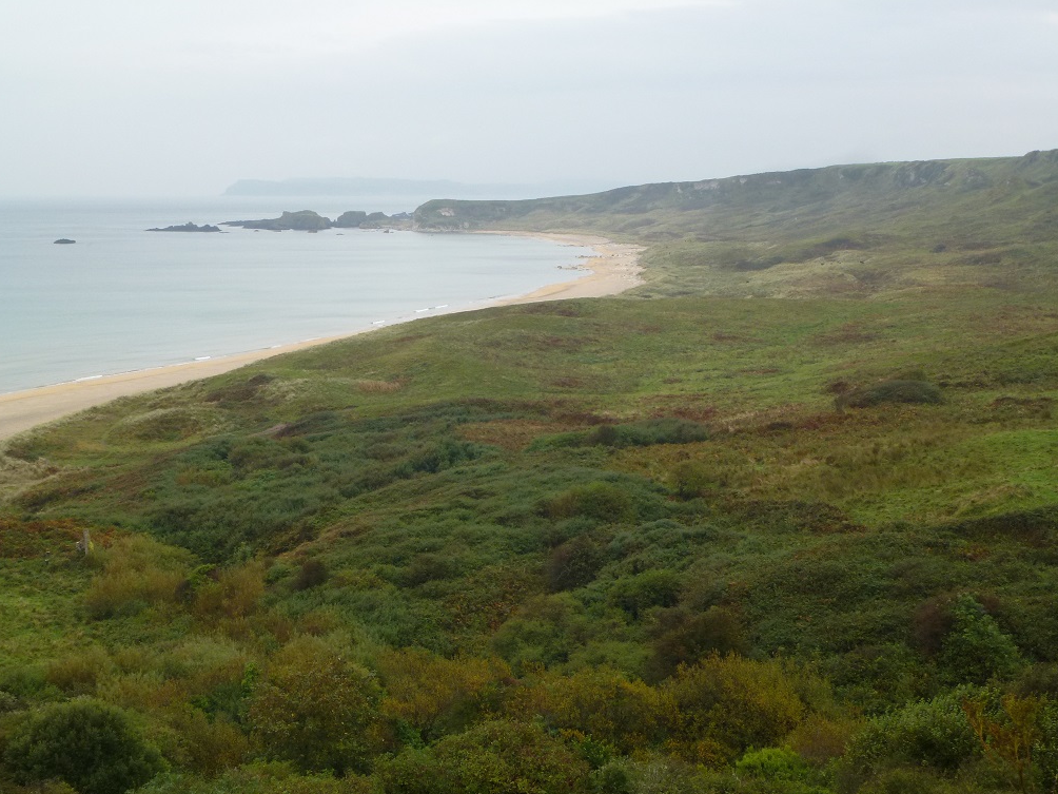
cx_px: 528
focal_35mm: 50
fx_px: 1528
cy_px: 403
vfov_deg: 29.1
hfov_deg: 38.2
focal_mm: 8.7
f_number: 4.1
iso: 160
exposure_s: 1/80
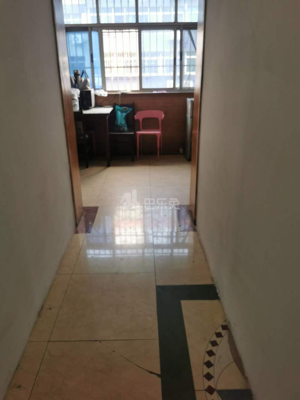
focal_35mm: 27
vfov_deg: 65.3
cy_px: 200
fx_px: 312
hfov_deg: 51.3
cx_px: 150
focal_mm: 5.56
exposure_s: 1/100
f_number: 1.6
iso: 50
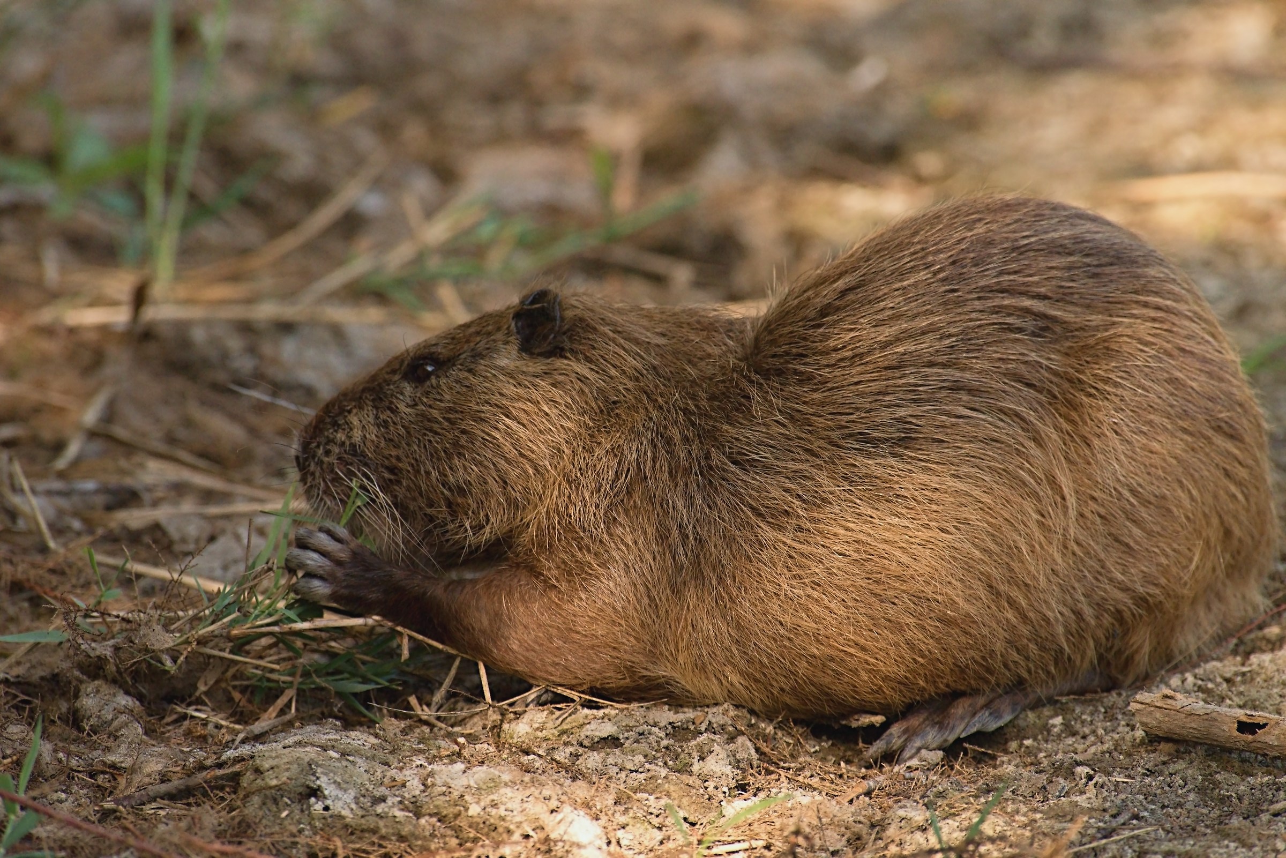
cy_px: 429
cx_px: 643
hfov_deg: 3.4
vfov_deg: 2.3
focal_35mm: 600
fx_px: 21436
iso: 3200
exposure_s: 1/2000
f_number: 8
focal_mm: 600
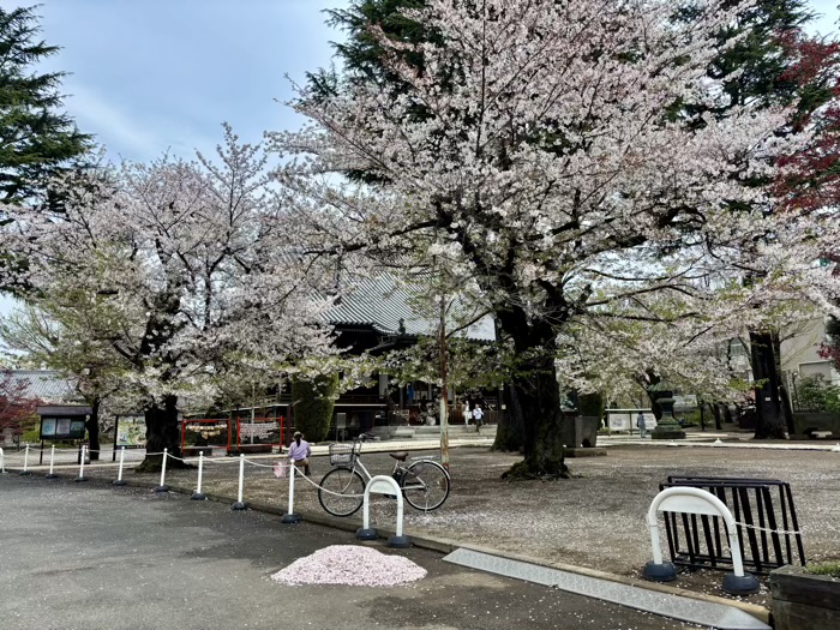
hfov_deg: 67.3
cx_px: 420
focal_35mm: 26
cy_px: 315
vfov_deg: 53.1
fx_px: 631
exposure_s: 1/2151
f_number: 1.6
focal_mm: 5.96
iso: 50
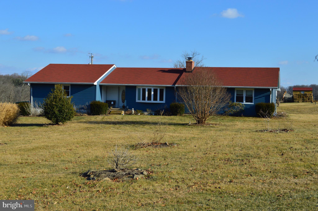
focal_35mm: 52
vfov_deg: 25.7
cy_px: 106
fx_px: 463
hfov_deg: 37.9
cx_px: 159
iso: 400
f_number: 11
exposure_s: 1/500
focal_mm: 35
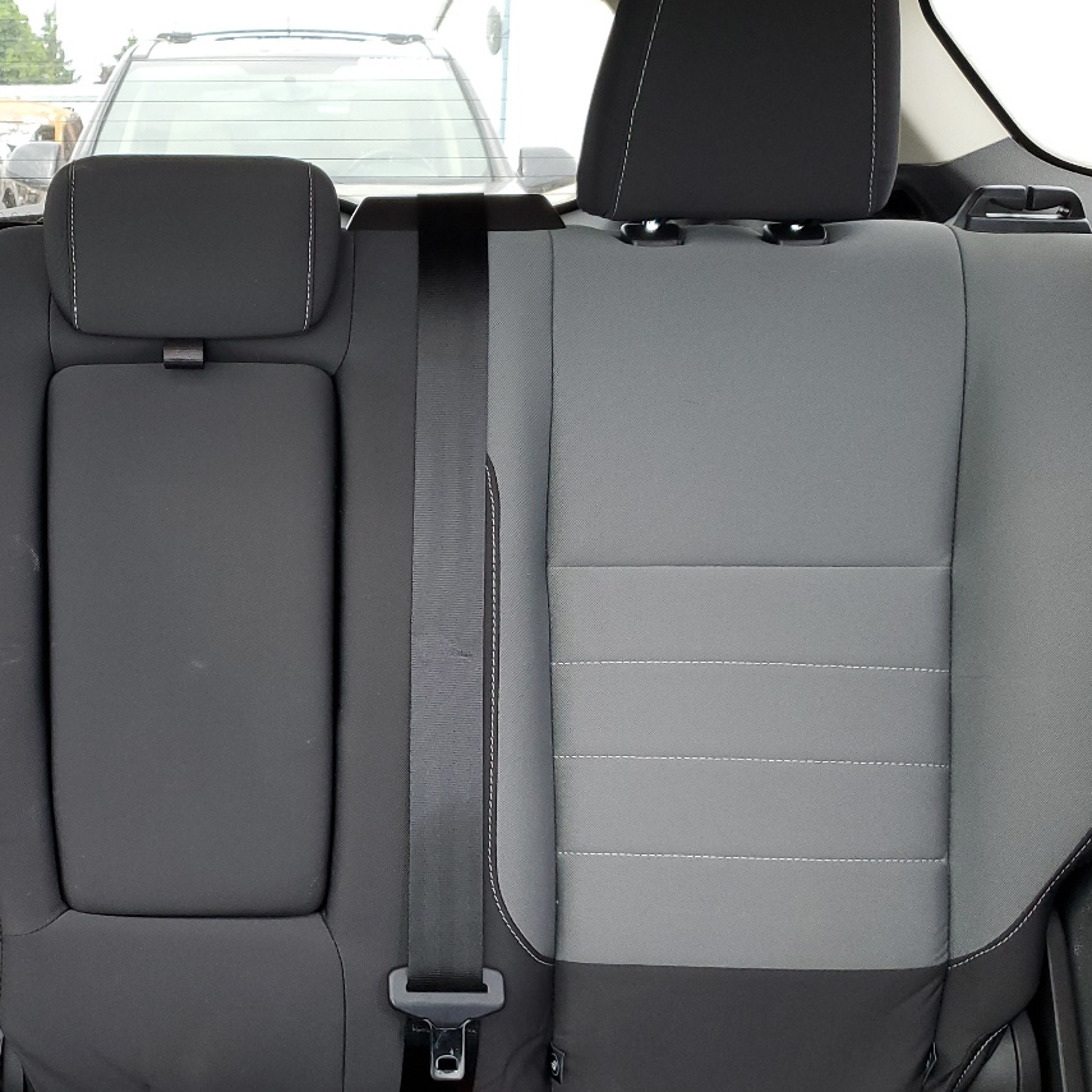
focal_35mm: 43
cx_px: 257
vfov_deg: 39.1
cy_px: 588
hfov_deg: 38.1
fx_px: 1535
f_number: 1.5
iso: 70
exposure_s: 1/120
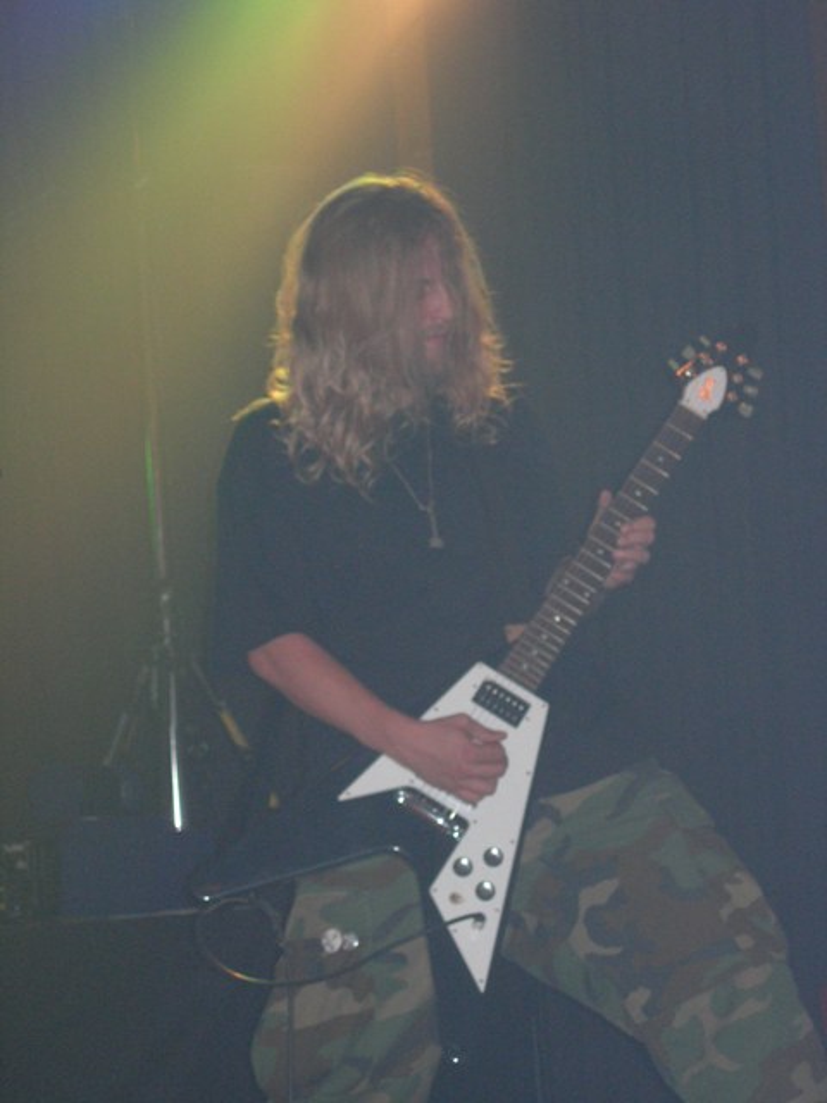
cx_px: 414
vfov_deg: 17.4
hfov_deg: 13.1
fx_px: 3600
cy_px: 552
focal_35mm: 113
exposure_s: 1/60.1
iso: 200
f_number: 4.9
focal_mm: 23.4
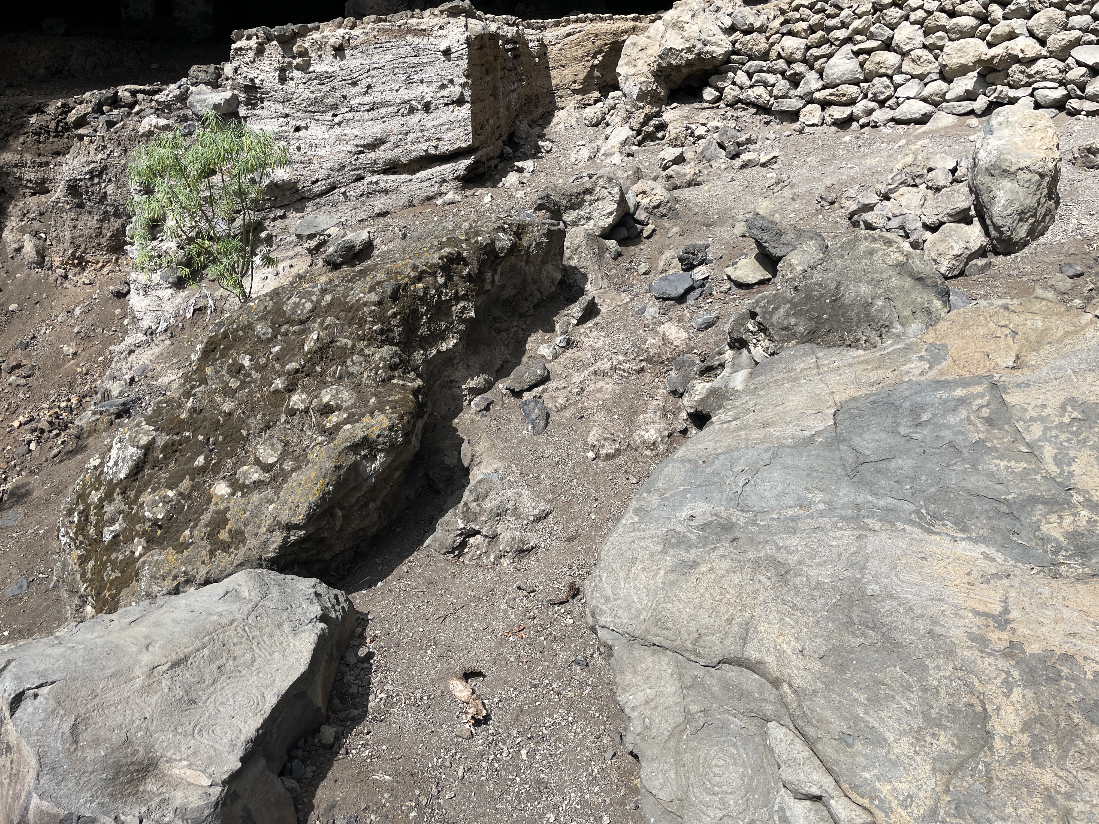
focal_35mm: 26
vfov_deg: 53.1
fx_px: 825
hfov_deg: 67.3
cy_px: 412
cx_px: 550
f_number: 1.6
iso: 32
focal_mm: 4.2
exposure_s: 1/3401
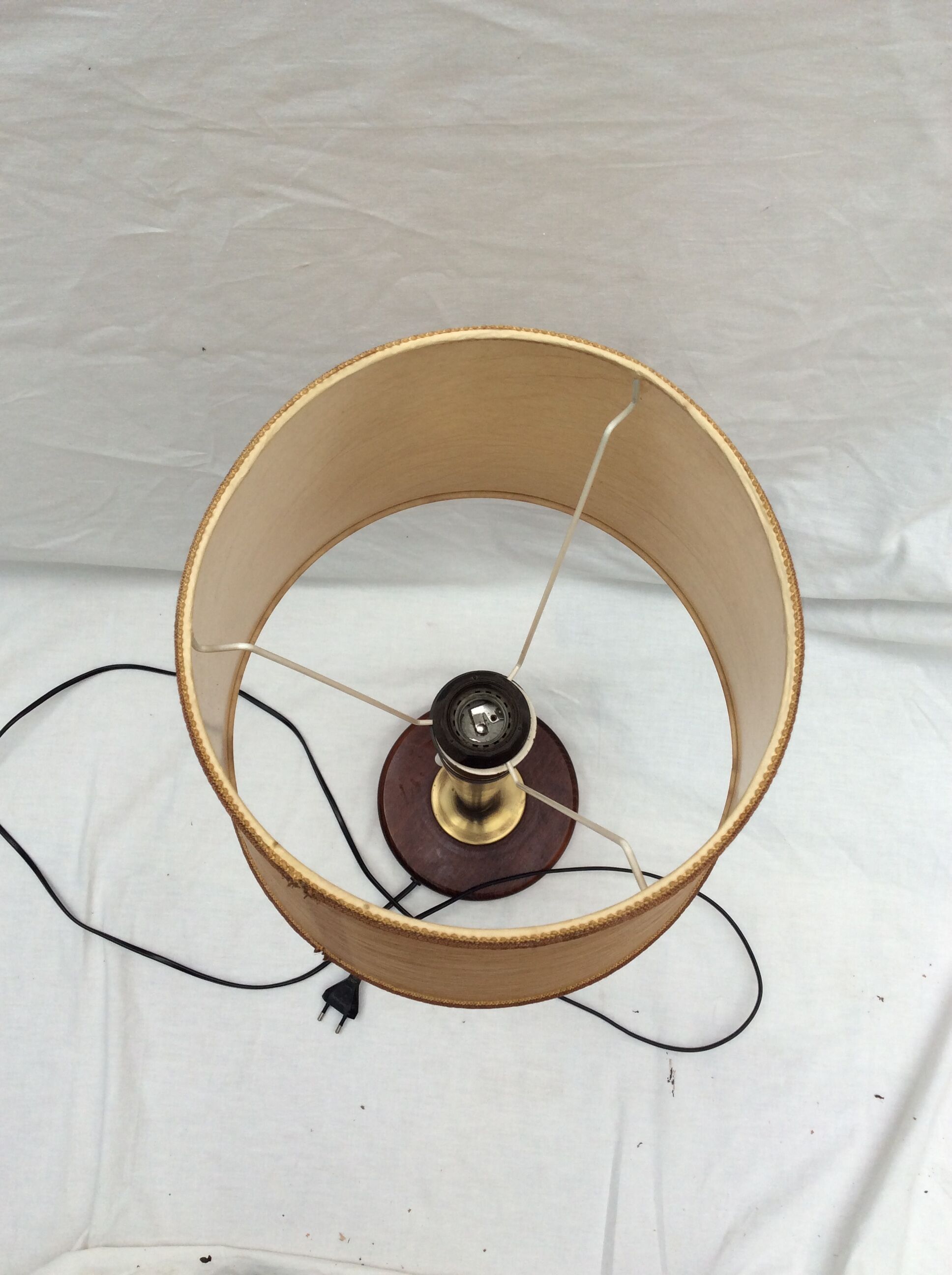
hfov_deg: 44.1
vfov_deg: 56.9
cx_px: 476
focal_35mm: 32
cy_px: 638
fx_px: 1177
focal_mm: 3.3
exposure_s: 1/243
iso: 32
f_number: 2.4
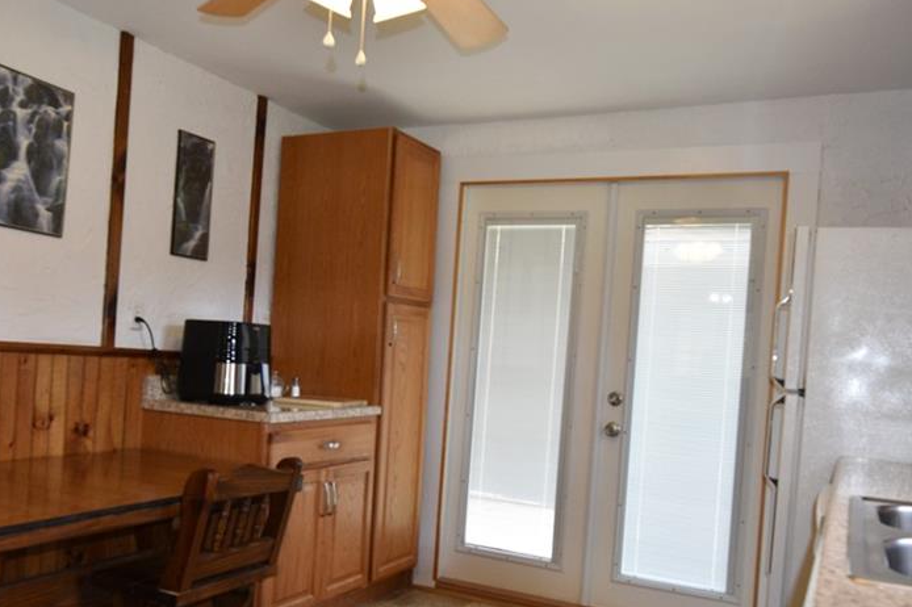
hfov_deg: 60.3
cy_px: 364
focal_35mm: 31
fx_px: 785
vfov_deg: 42.1
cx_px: 428
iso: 800
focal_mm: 14
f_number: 5.6
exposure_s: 1/125
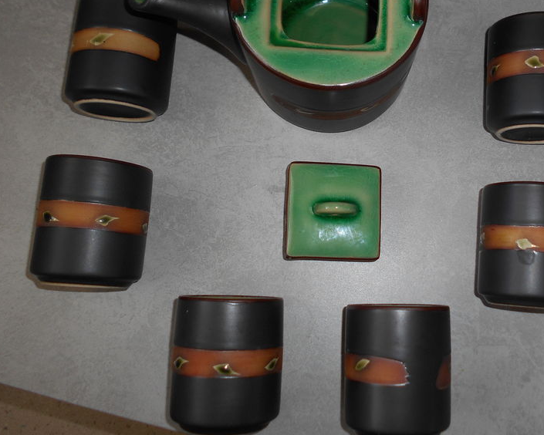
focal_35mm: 36
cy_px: 169
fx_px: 580
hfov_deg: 49.4
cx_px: 365
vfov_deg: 40.9
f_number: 3.2
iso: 80
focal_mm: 4.6
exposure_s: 1/25
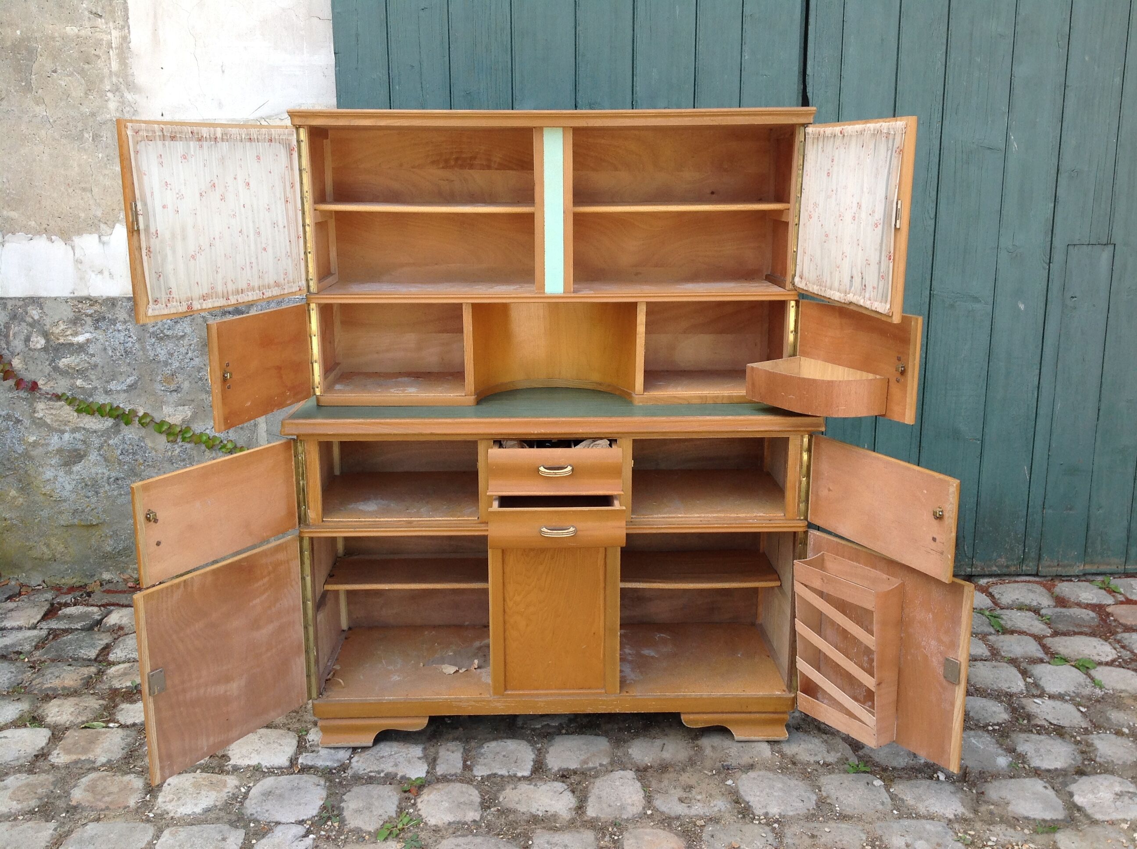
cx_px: 568
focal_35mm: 35
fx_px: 1148
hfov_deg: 52.7
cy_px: 424
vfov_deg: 40.6
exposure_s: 1/318
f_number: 2.4
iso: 50
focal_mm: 4.28
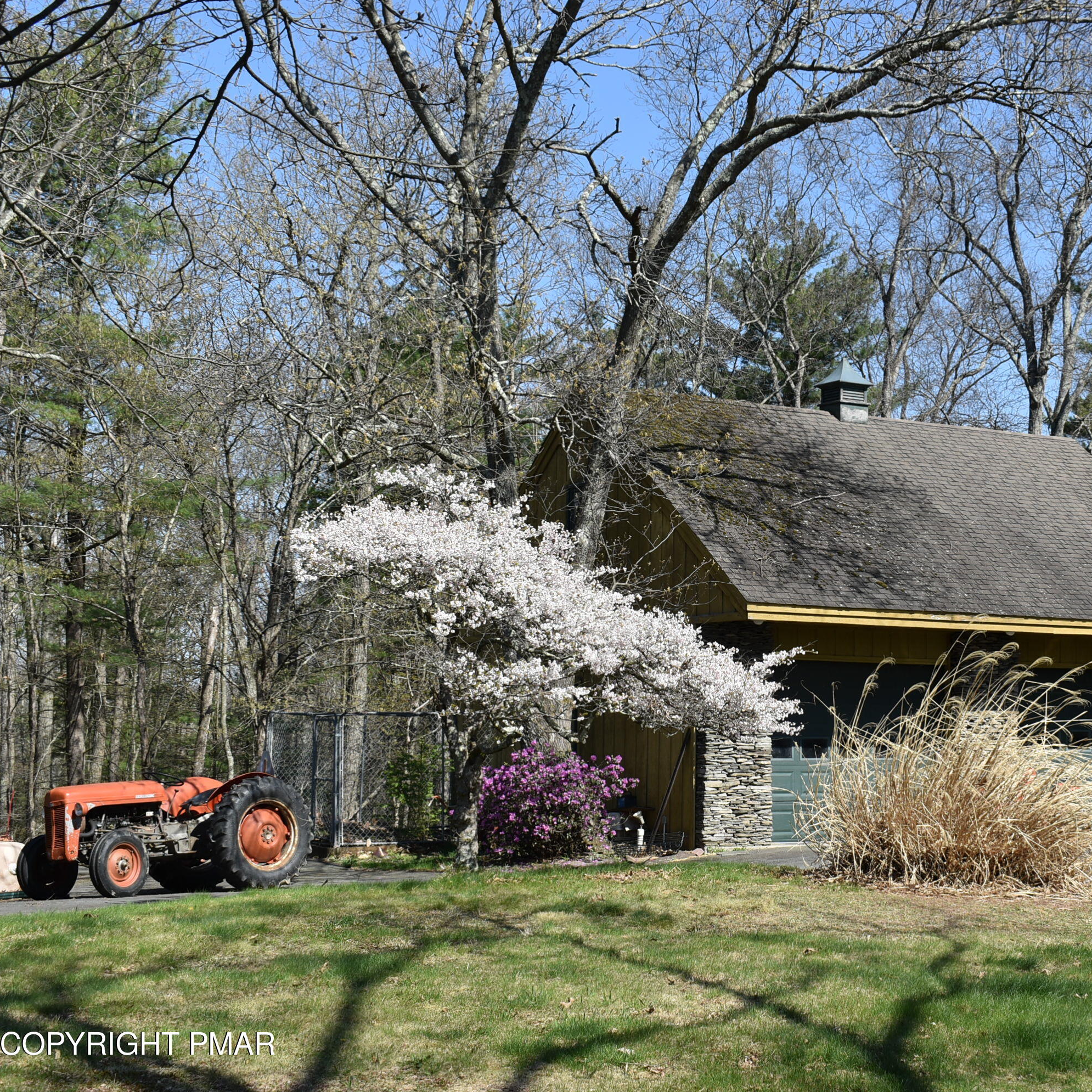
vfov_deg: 30.7
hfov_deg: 30.5
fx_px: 1986
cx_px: 718
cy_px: 545
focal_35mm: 56
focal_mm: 29
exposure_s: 1/250
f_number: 8
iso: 100
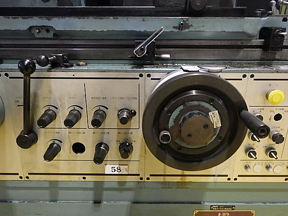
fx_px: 233
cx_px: 144
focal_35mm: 28
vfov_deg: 49.7
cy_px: 108
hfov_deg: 63.4
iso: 1600
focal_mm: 5
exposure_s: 1/40
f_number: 3.5
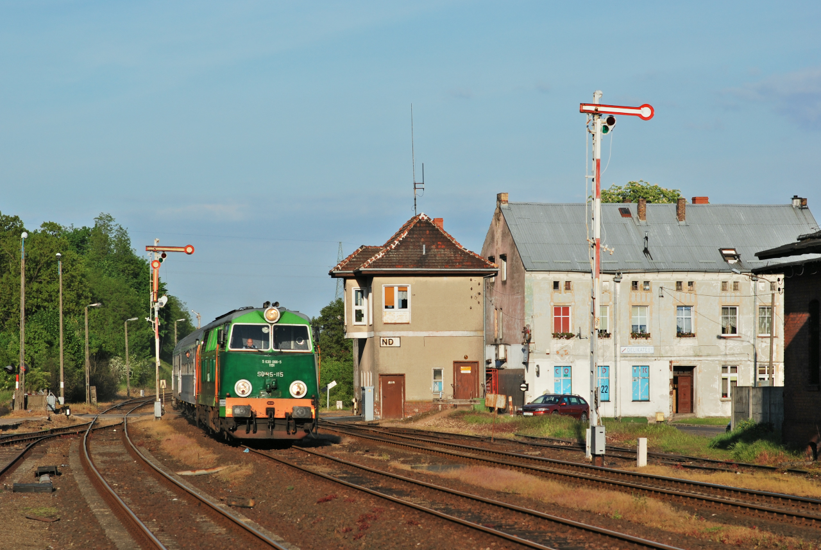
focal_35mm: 128
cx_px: 410
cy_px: 275
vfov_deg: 10.8
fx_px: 2911
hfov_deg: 16.1
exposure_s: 1/1000
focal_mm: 85
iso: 160
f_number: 6.3
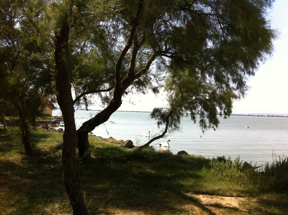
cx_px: 144
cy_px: 108
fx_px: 291
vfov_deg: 40.6
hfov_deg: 52.7
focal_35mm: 35
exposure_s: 1/943
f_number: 2.8
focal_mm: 3.85
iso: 80
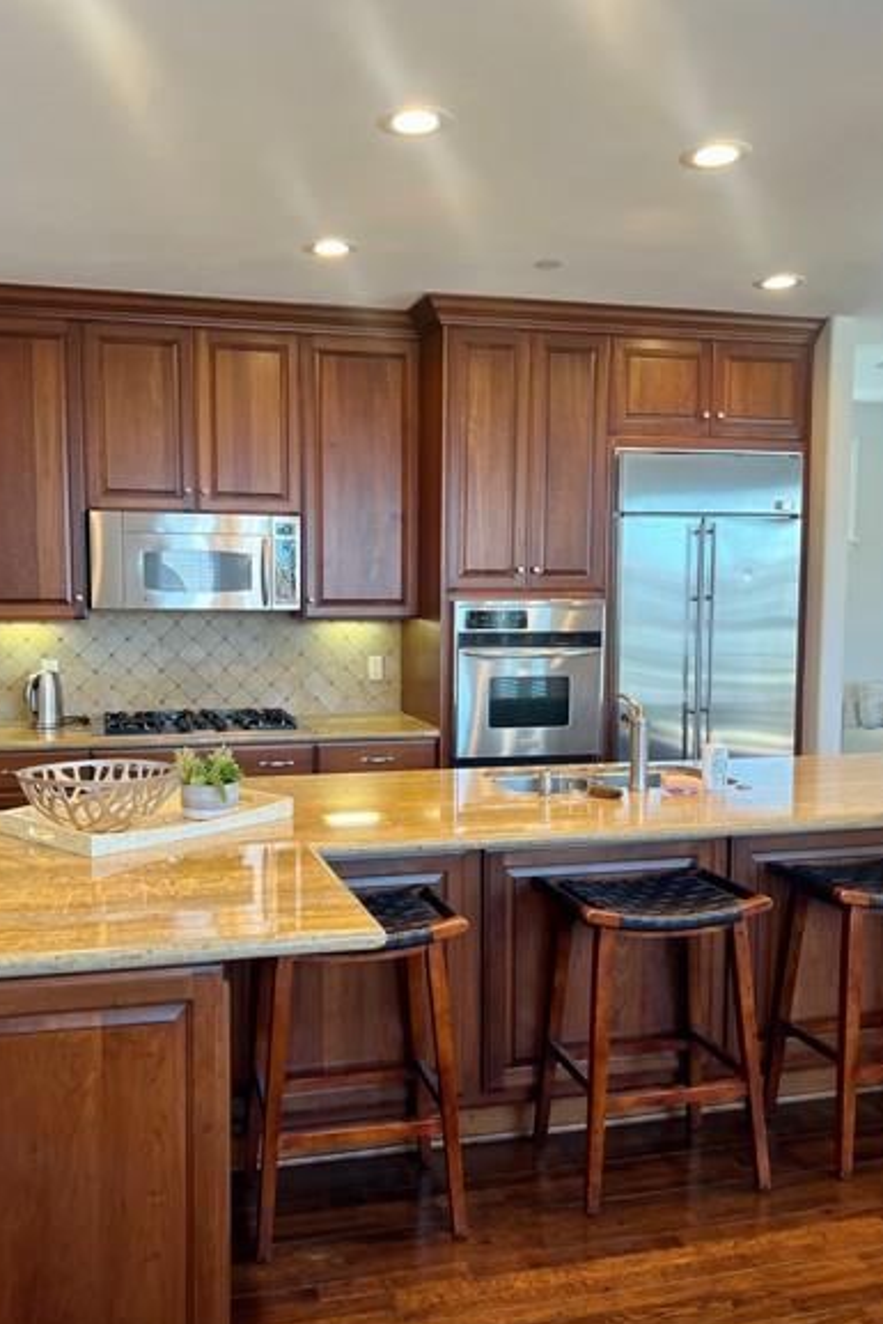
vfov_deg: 61.9
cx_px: 367
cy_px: 693
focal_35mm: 30
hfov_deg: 43.5
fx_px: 1103
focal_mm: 5.7
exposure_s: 1/60
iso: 80
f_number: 1.5
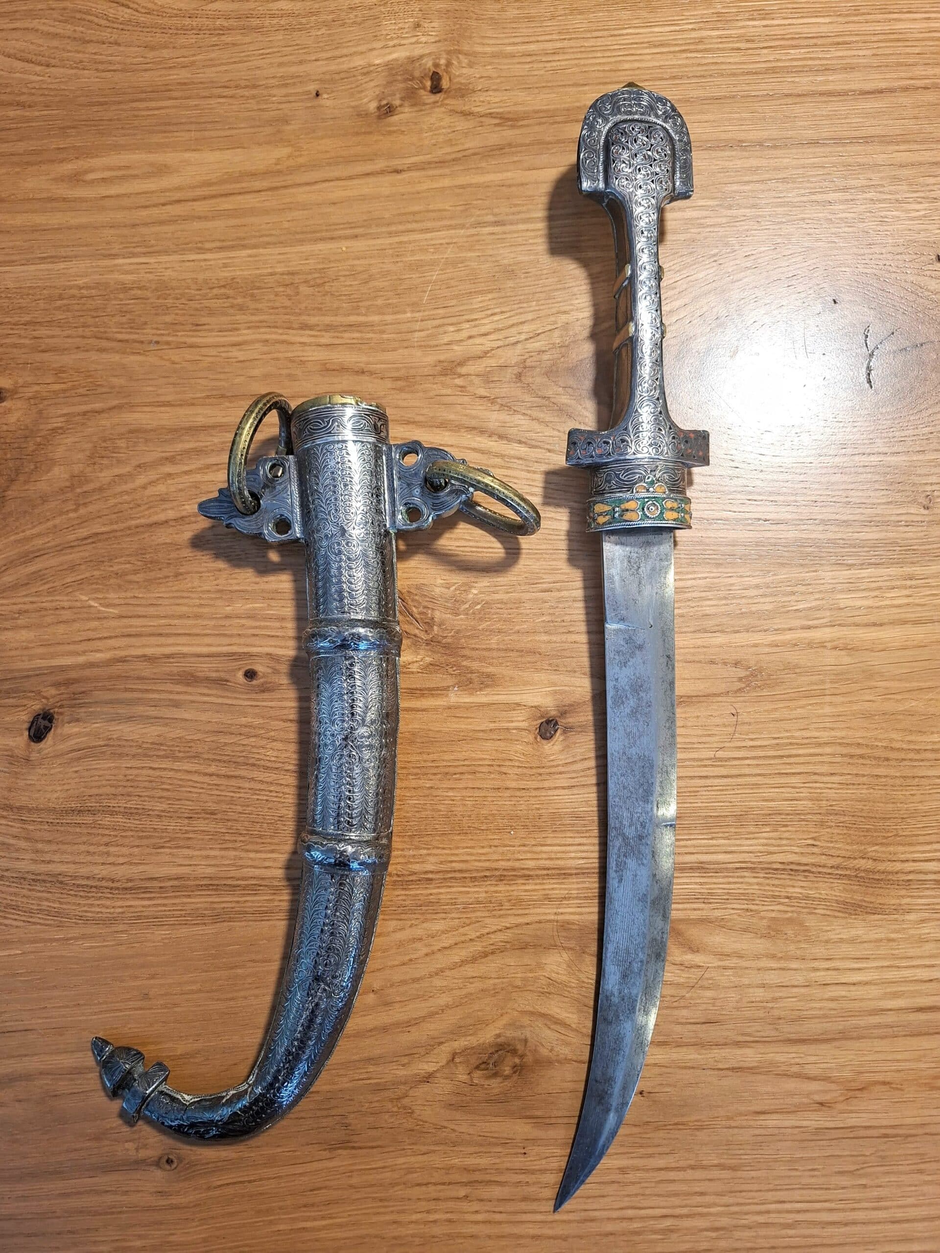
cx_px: 470
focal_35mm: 23
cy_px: 626
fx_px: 833
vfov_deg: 73.9
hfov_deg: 58.9
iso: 200
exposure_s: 1/50
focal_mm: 5.54
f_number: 1.8
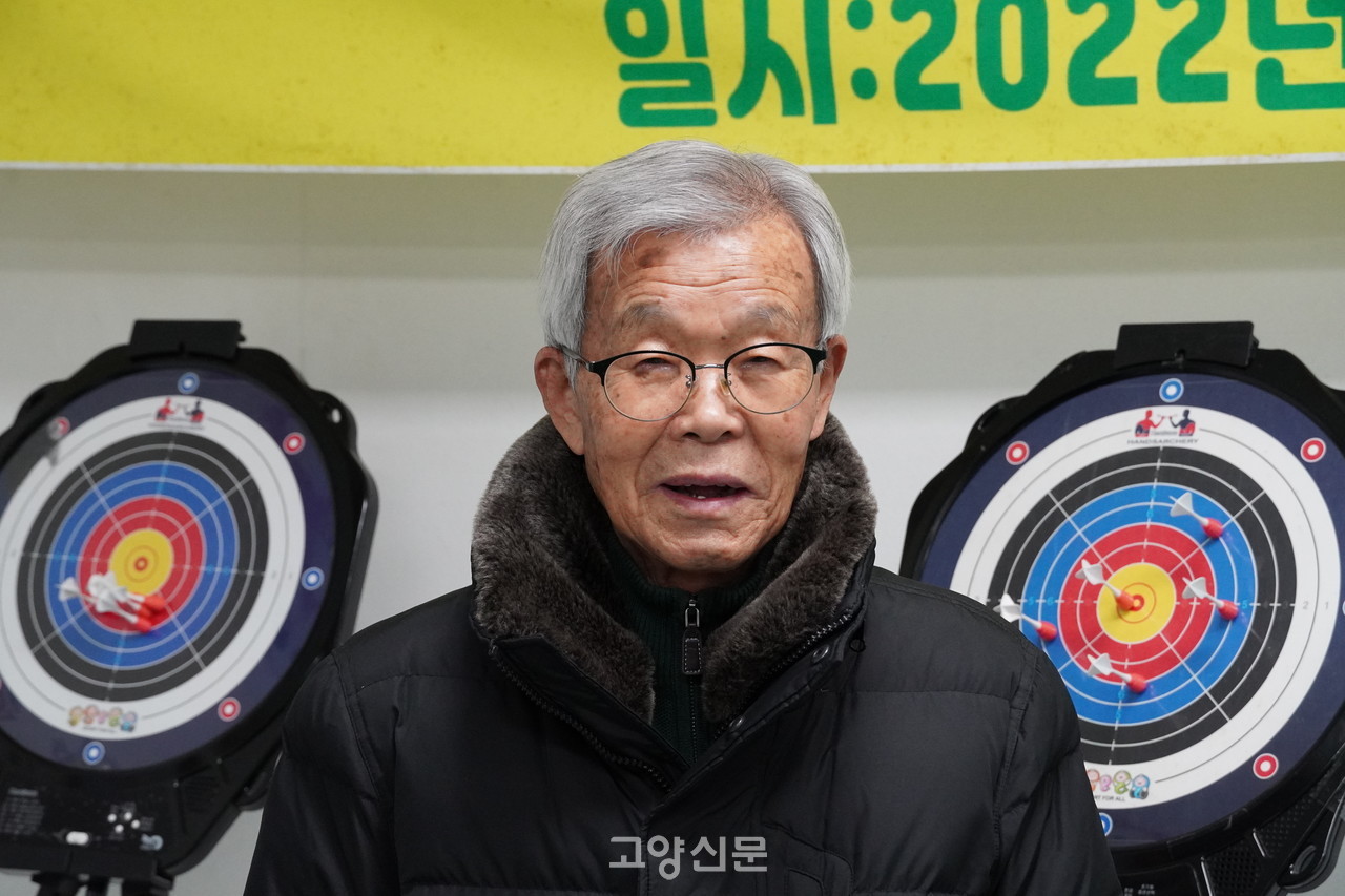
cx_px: 672
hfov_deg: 22.6
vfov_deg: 15.2
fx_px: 3362
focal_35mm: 90
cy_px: 448
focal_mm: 60
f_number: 7.1
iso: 3200
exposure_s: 1/100
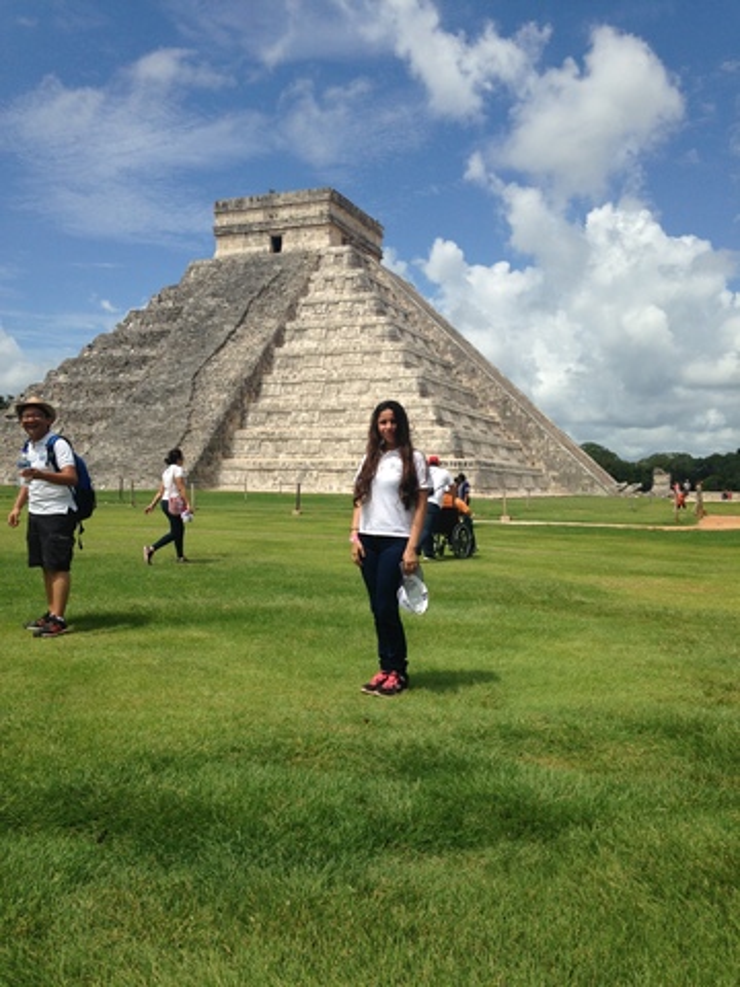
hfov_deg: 42.9
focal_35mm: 33
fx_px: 941
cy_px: 494
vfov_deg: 55.4
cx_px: 370
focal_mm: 4.12
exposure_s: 1/2857
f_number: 2.4
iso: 50
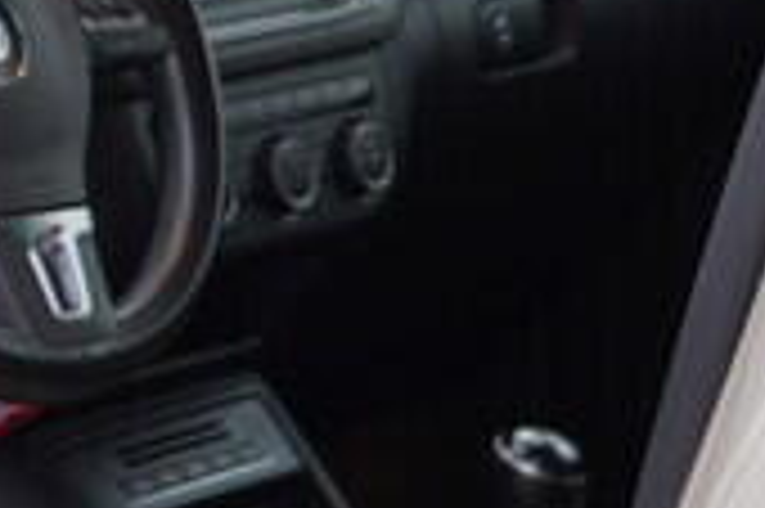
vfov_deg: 6.3
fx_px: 4607
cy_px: 425
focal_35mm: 217
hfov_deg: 8.6
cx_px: -1143
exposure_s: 1/60
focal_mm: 24
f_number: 3.5
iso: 125
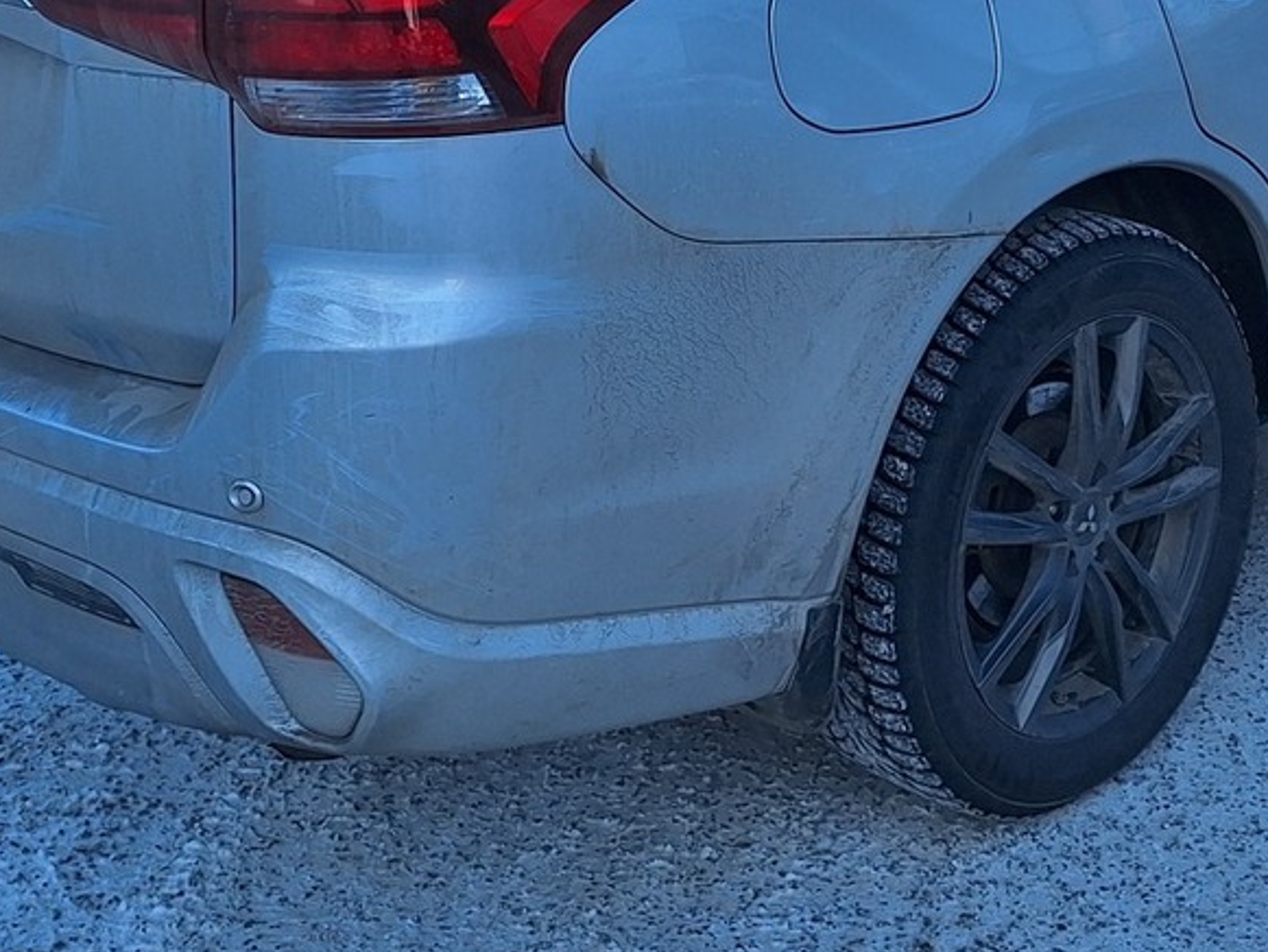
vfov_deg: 24.8
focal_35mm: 57
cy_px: 61
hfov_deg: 33.1
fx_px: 2088
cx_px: 947
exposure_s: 1/1157
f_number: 1.8
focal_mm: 5.54
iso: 40
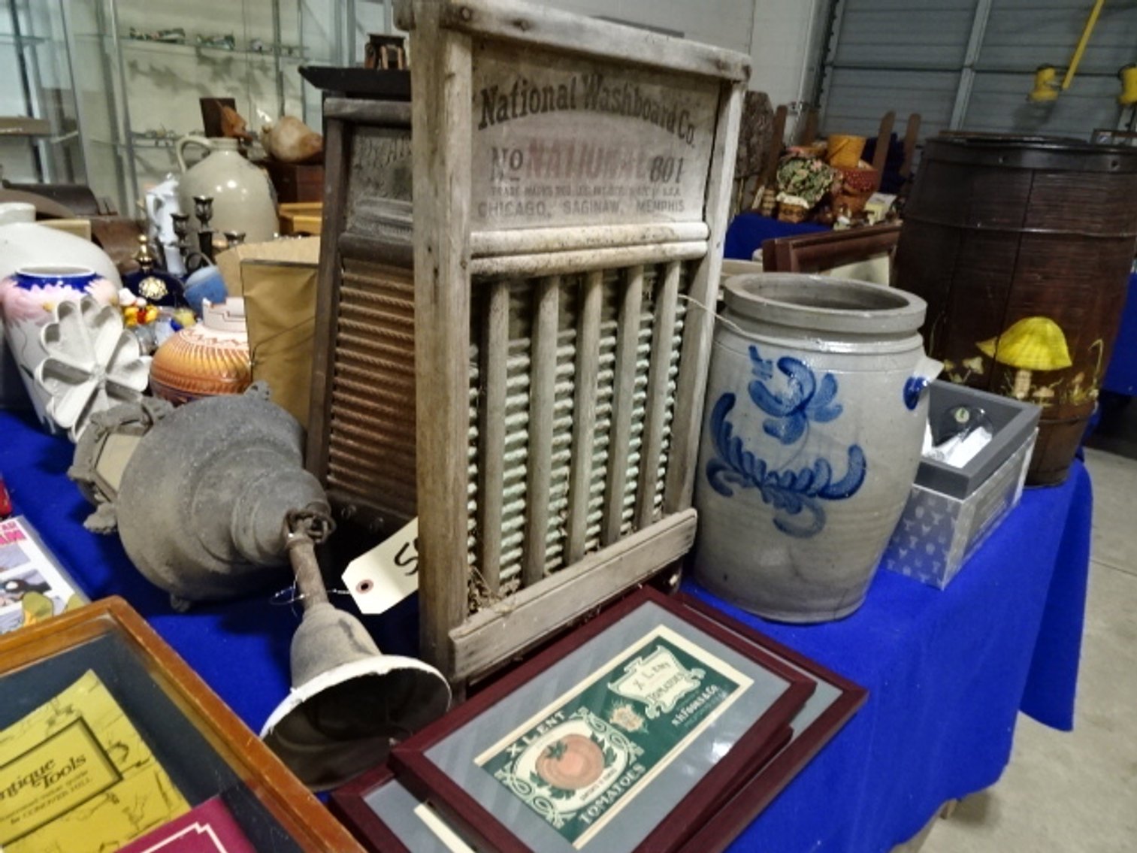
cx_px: 568
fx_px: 788
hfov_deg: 71.6
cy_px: 426
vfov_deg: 56.8
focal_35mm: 24
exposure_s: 1/30
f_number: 3.5
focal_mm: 4.1
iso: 500
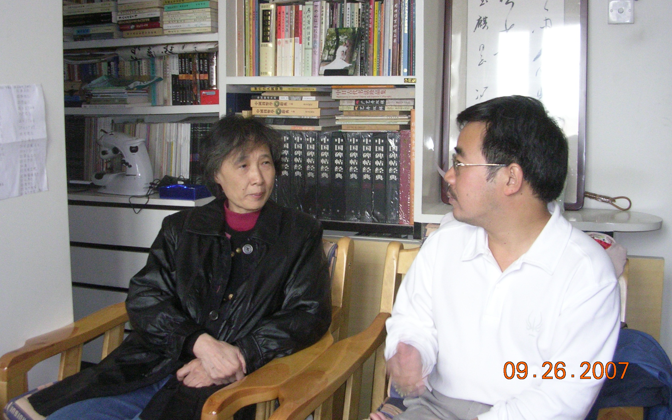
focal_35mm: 41
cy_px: 168
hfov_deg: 48.2
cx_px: 335
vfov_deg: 31.2
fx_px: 751
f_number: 2.8
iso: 200
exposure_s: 1/21.3
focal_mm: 5.8
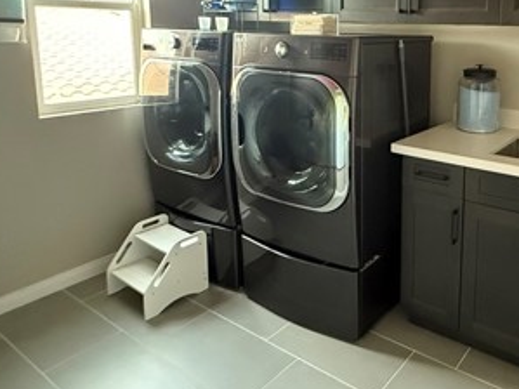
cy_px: 92
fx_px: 450
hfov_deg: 55.6
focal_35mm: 30
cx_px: 418
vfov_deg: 45.0
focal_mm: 2.22
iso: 1250
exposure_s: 1/60
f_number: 2.2
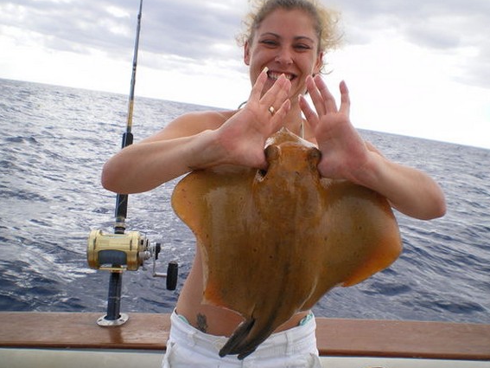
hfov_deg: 46.8
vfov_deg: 35.9
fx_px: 566
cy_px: 174
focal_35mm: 40
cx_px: 257
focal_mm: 6.3
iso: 50
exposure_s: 1/250
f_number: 4.6
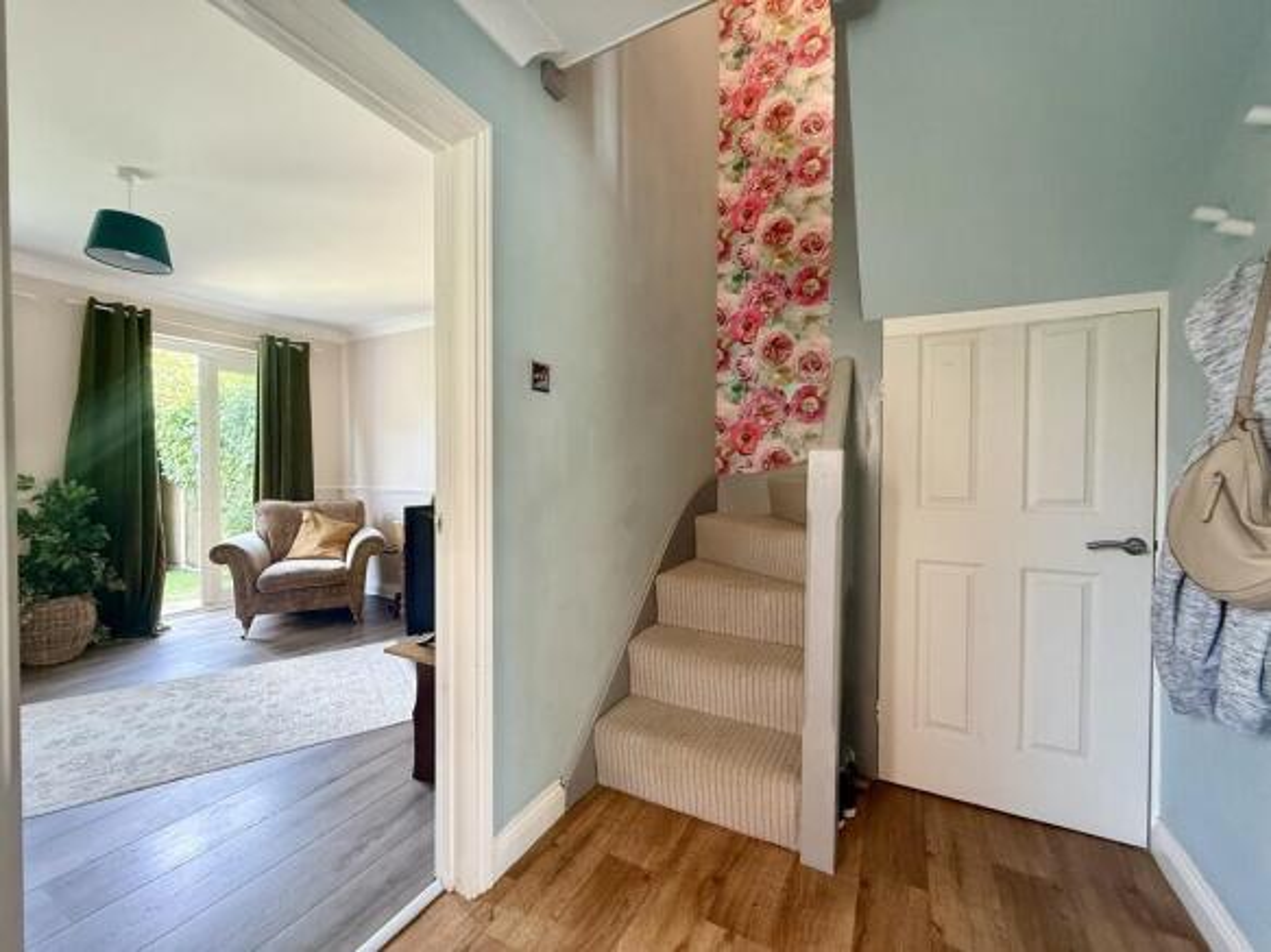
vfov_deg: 85.7
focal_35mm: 14
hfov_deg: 102.1
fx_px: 514
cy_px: 476
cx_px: 636
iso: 400
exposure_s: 1/60
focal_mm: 2.22
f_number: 2.2
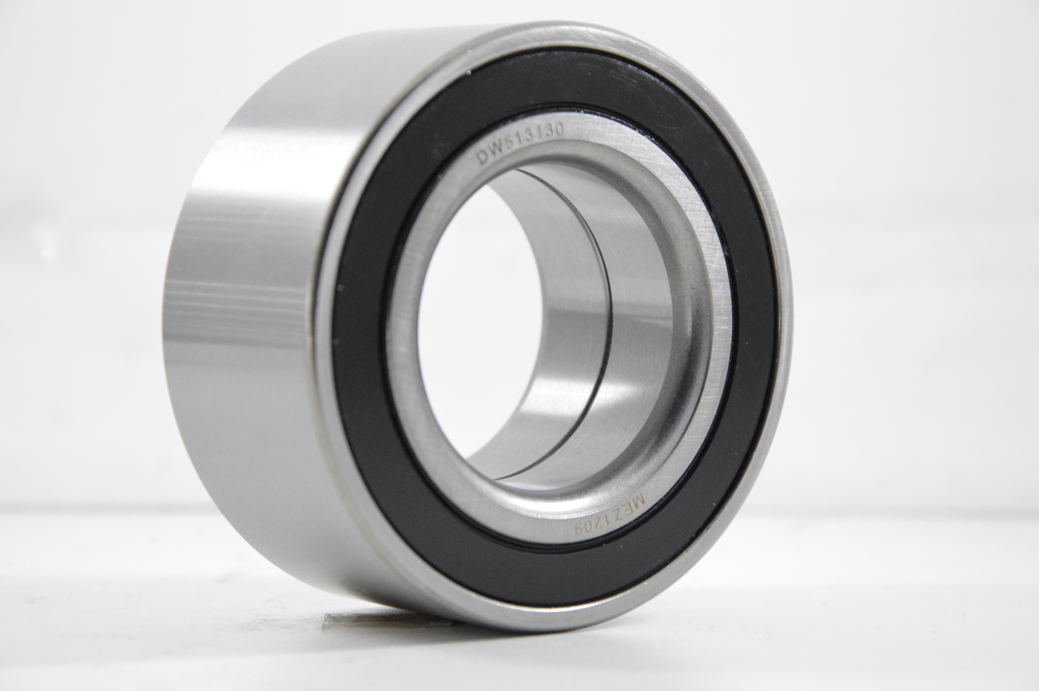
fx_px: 3676
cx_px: 520
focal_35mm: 128
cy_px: 346
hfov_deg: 16.1
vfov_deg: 10.7
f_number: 7.1
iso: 3200
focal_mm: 85
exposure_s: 1/100
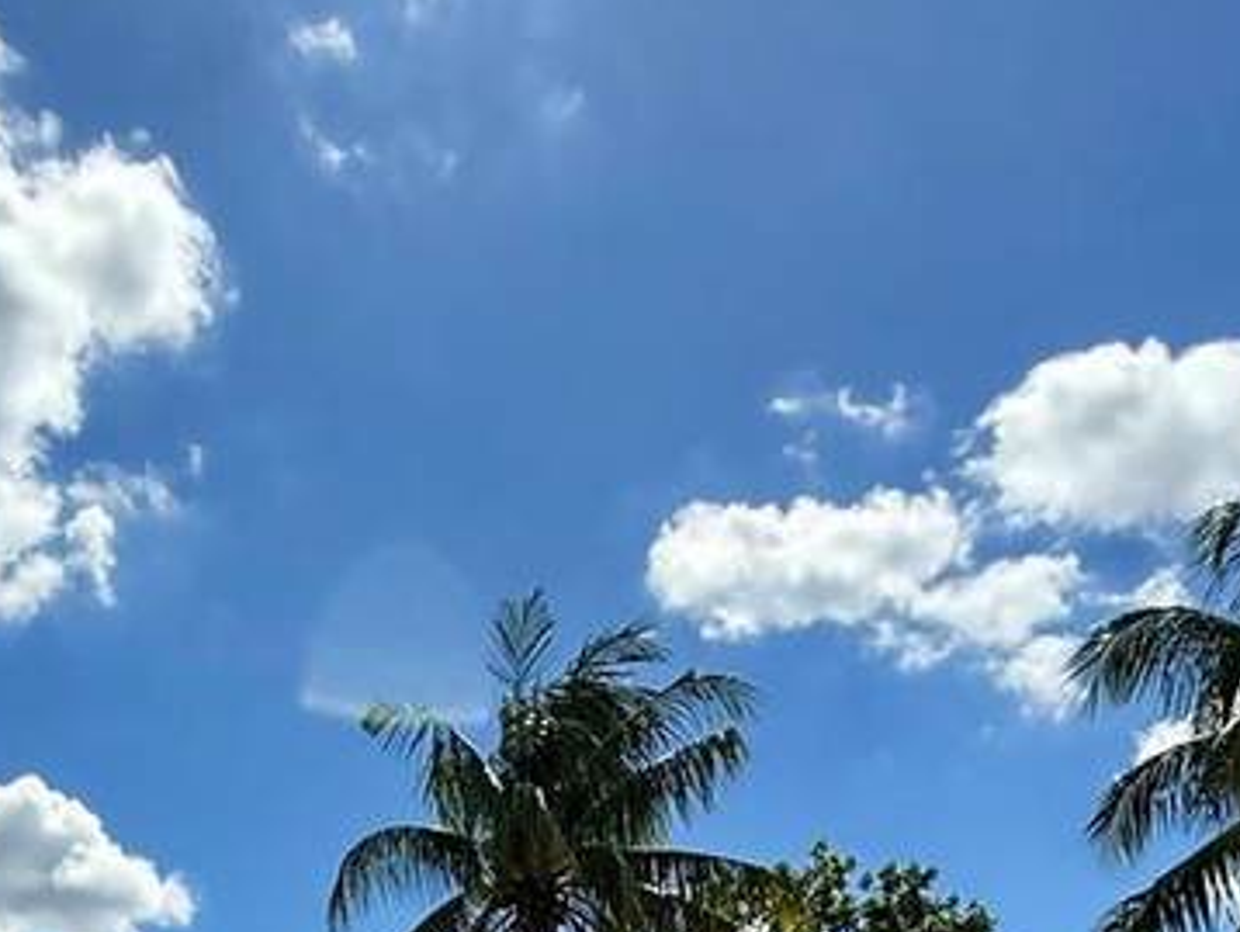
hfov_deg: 37.4
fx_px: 1792
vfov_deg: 22.5
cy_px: 1479
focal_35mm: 50
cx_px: 339
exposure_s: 1/2611
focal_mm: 2.22
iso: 50
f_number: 2.2
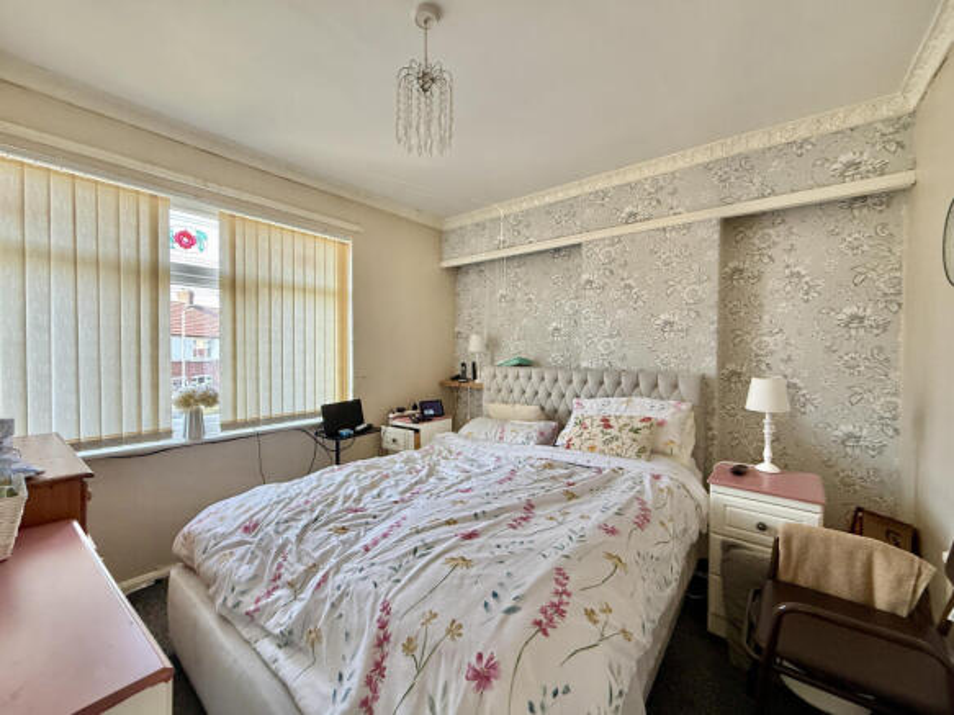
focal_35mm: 14
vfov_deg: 85.7
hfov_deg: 102.1
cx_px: 477
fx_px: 386
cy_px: 358
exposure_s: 1/99
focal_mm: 2.22
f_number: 2.2
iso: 125
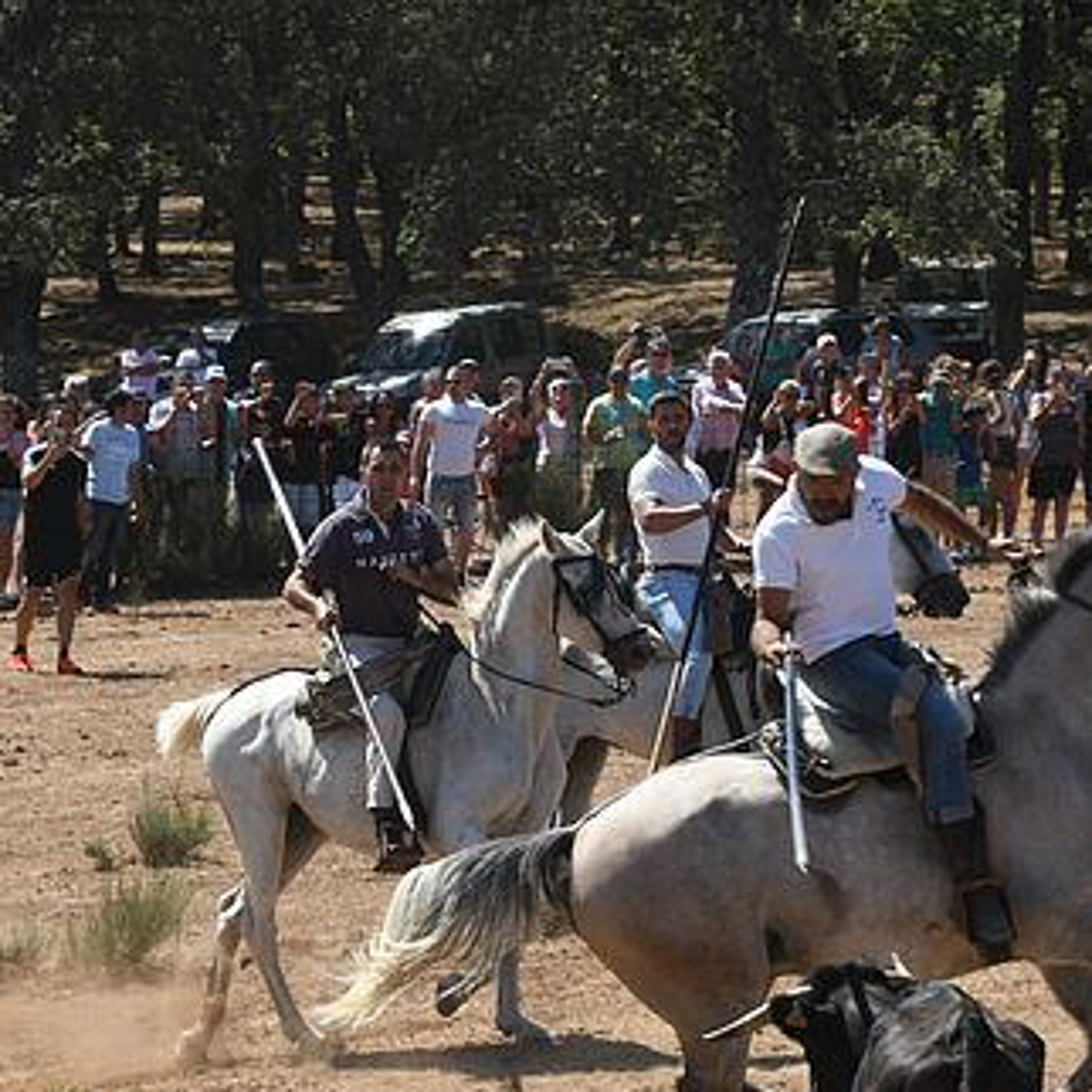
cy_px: 687
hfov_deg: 7.0
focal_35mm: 251
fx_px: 8958
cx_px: 566
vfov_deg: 7.0
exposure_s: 1/320
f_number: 7.1
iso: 160
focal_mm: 112
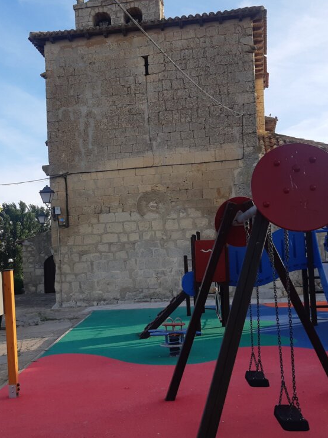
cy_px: 215
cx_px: 111
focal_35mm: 45
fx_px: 569
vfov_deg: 42.1
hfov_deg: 31.9
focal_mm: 3.93
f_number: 1.7
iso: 40
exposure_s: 1/1035
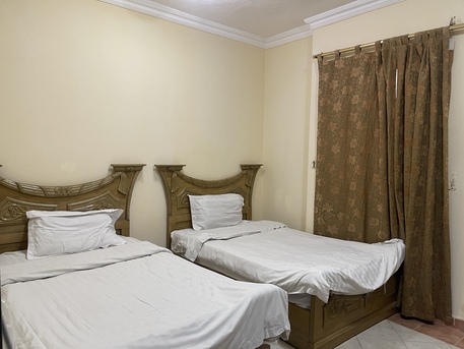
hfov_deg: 69.4
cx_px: 232
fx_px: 335
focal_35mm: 25
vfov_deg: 54.9
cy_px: 174
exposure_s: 1/60
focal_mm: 5.1
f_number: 1.6
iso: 320
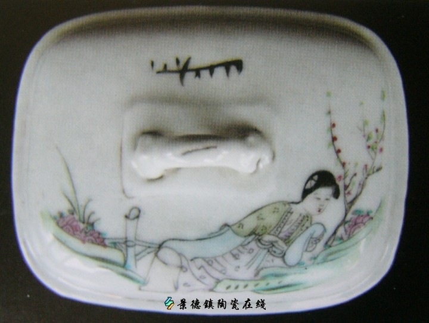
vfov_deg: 40.7
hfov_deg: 52.6
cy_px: 162
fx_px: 434
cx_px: 214
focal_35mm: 35
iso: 100
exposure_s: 1/15
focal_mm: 5.8
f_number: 2.8
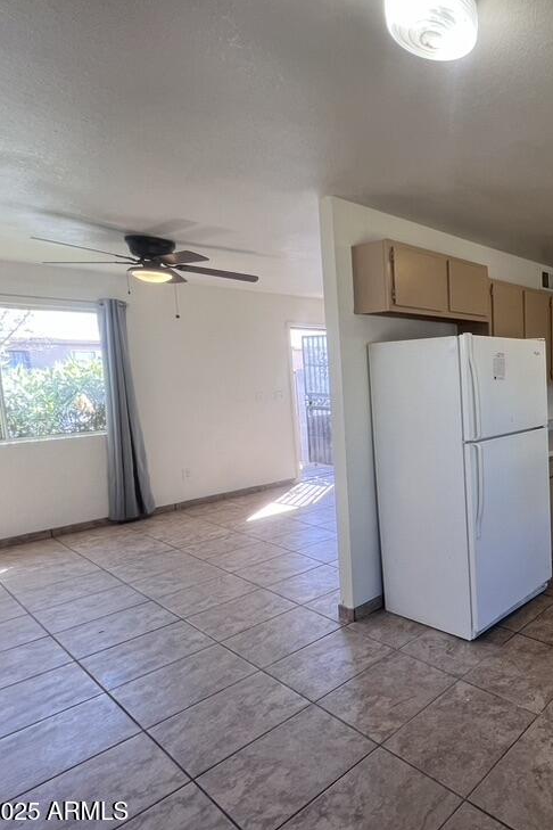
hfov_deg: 50.8
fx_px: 438
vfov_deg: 86.9
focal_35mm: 19
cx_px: 563
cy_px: 413
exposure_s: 1/120
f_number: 1.8
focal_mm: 1.57
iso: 125
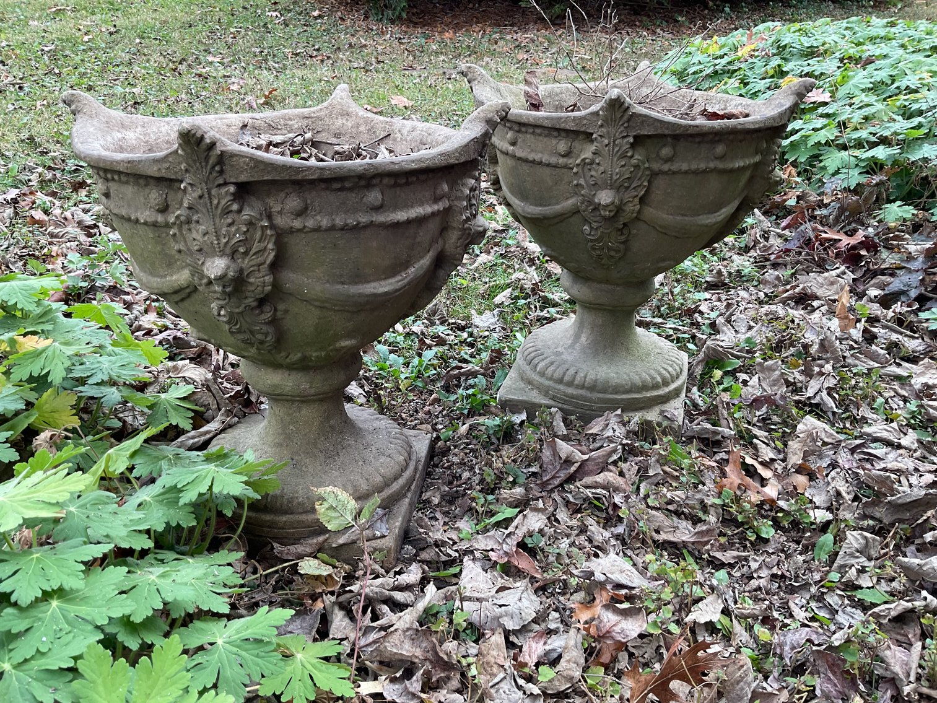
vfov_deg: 48.2
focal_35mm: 29
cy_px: 352
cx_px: 468
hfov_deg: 61.7
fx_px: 785
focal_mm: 3
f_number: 1.8
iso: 32
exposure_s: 1/120
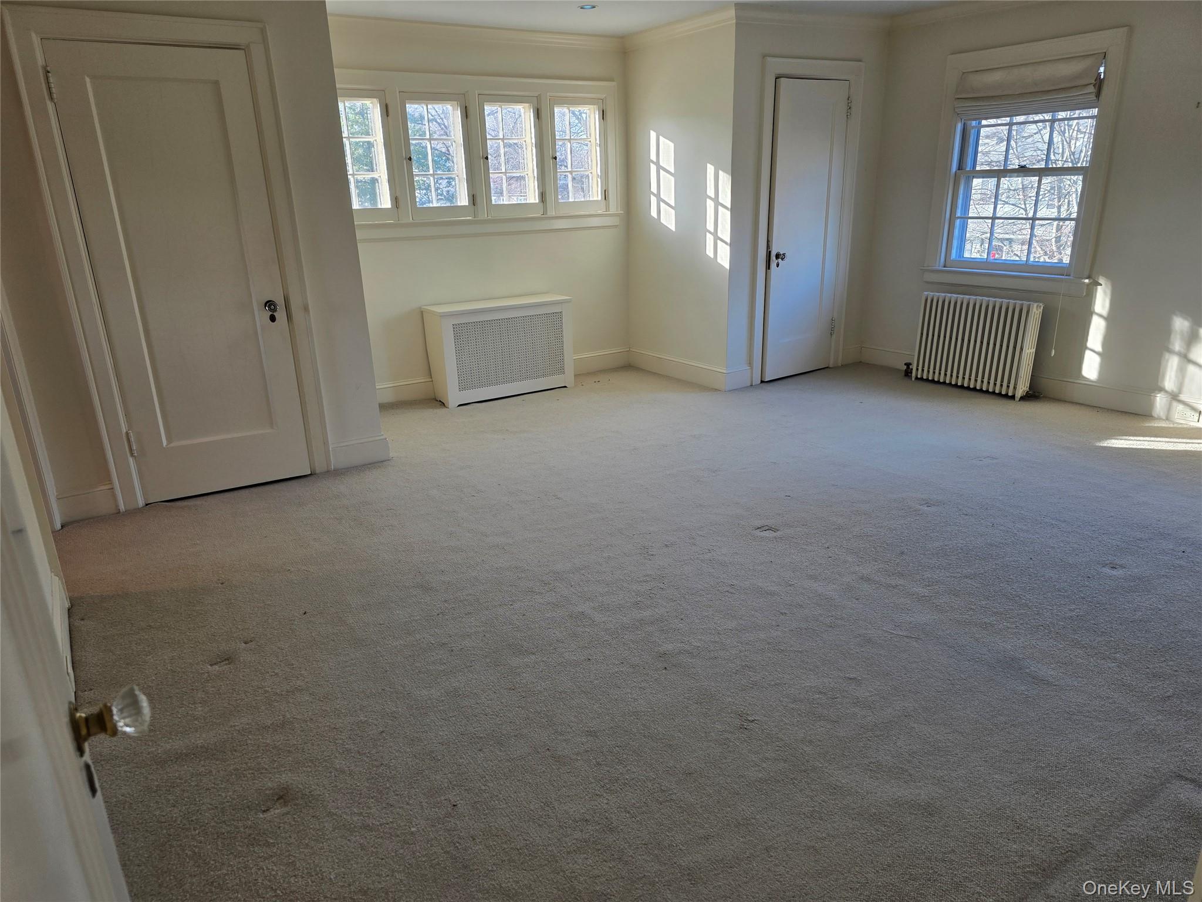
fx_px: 799
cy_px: 451
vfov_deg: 58.9
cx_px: 601
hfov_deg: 73.9
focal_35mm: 23
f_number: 1.7
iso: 50
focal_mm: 6.3
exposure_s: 1/120
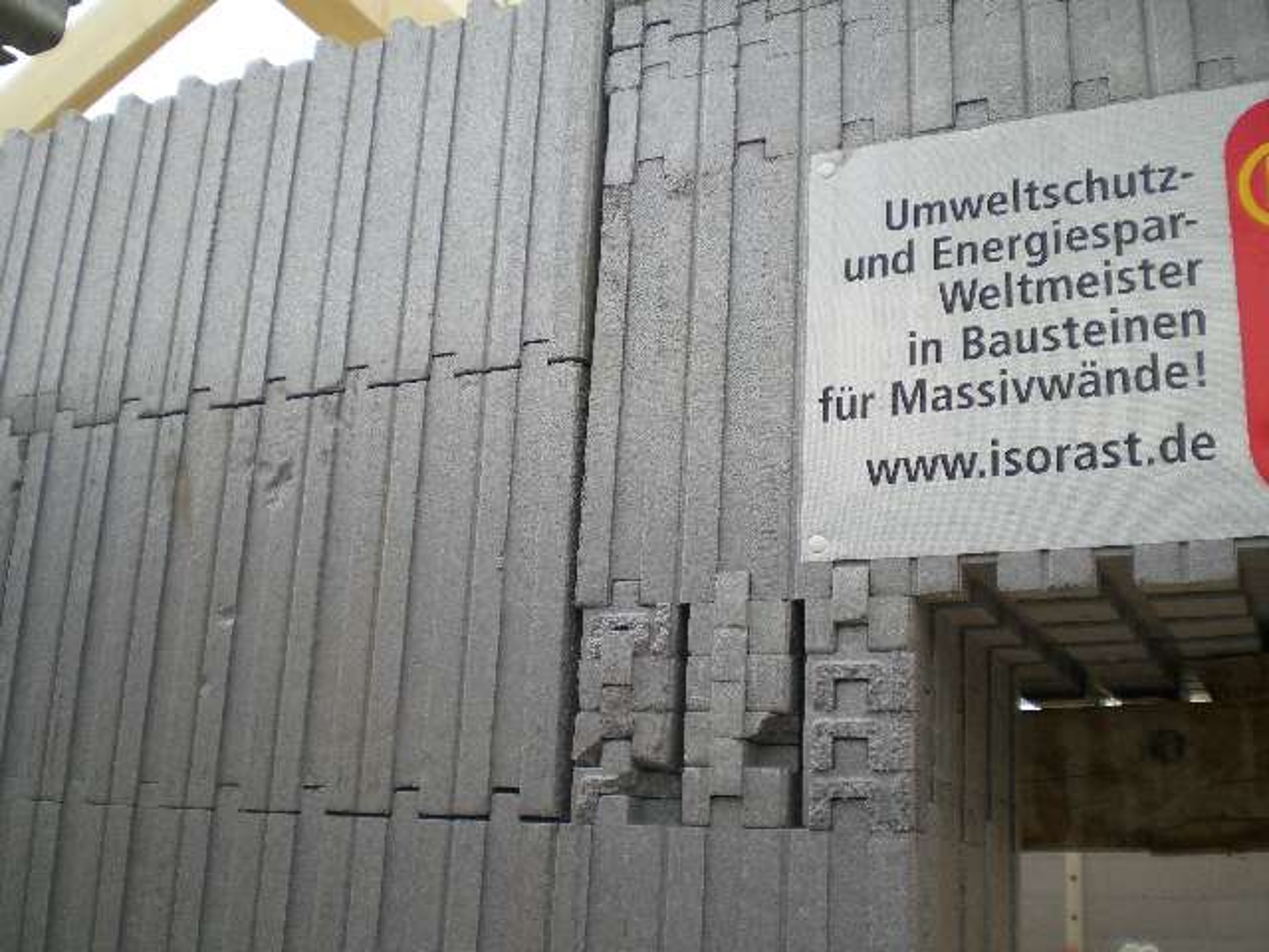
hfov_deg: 49.0
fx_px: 1393
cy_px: 476
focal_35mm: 38
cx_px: 634
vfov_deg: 37.7
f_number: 3.1
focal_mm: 6.3
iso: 50
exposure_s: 1/247
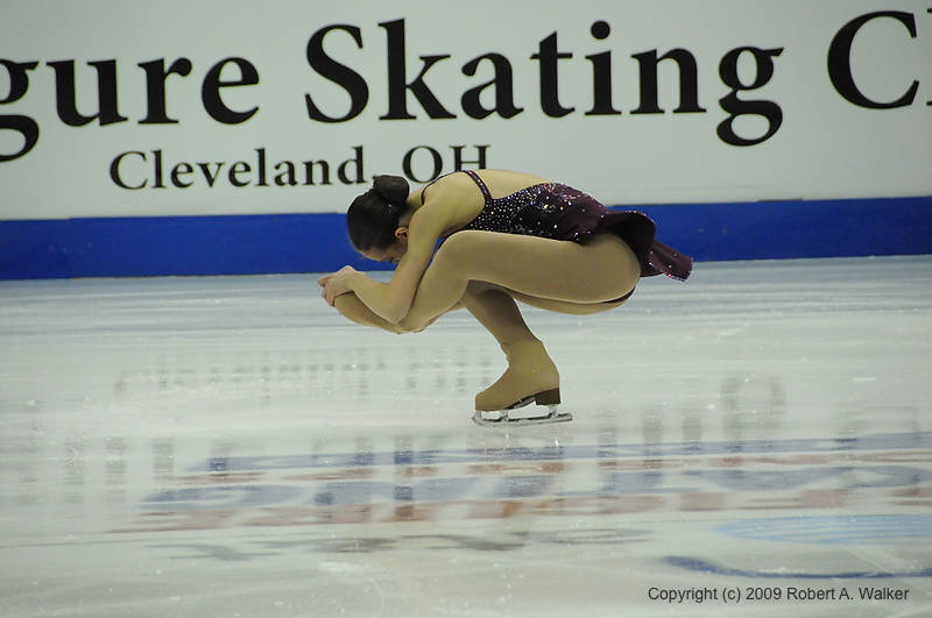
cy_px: 309
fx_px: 7756
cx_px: 466
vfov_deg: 4.6
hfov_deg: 6.9
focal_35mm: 300
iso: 3200
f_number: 5.6
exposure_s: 1/1000
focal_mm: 200
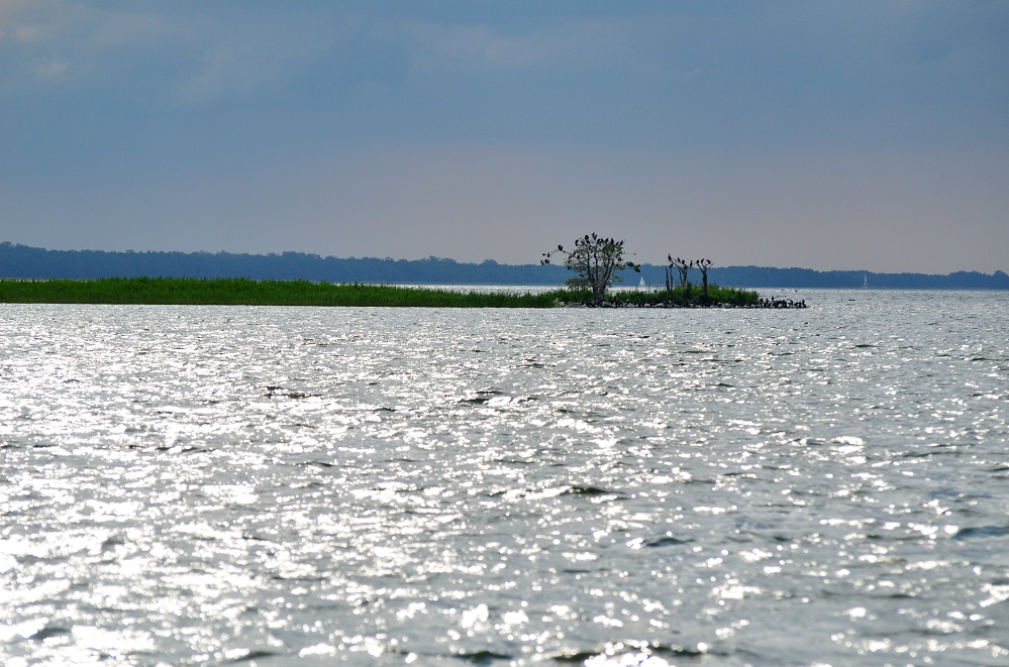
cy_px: 334
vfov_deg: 6.7
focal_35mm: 202
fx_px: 5662
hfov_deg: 10.2
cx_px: 504
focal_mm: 135
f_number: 4.8
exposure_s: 1/8000
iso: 560
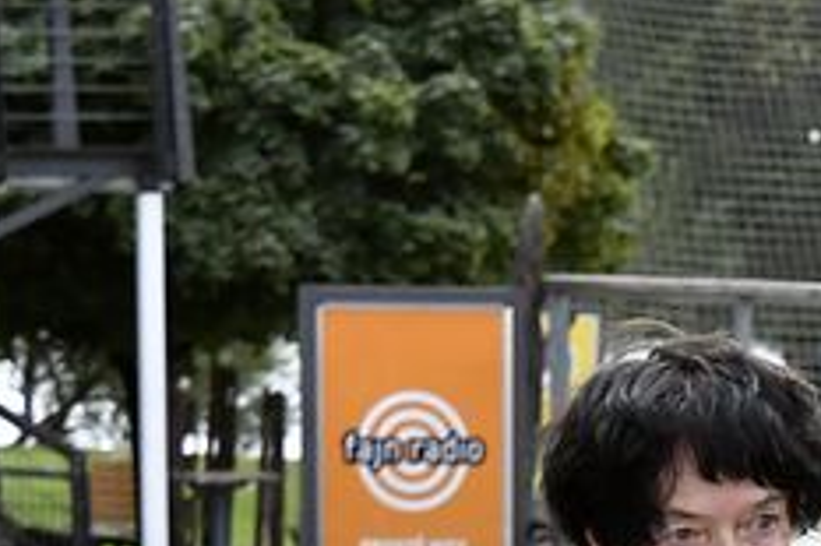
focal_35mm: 371
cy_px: 1007
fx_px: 8455
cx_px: 1980
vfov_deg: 3.7
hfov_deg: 5.4
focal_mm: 48
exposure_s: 1/800
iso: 800
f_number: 6.3
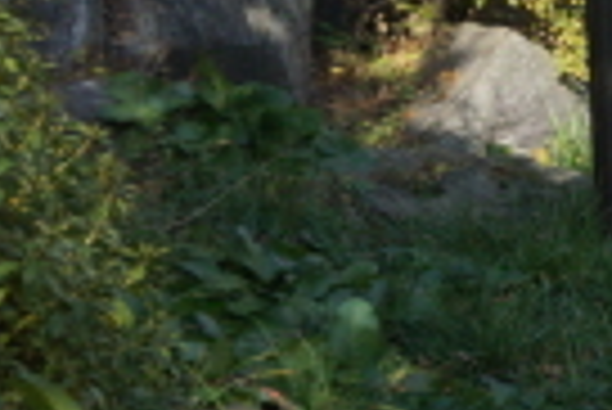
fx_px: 2995
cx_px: 1665
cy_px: -329
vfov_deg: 7.6
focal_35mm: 176
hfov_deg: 9.7
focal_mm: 16
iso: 100
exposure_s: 1/200
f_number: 6.3
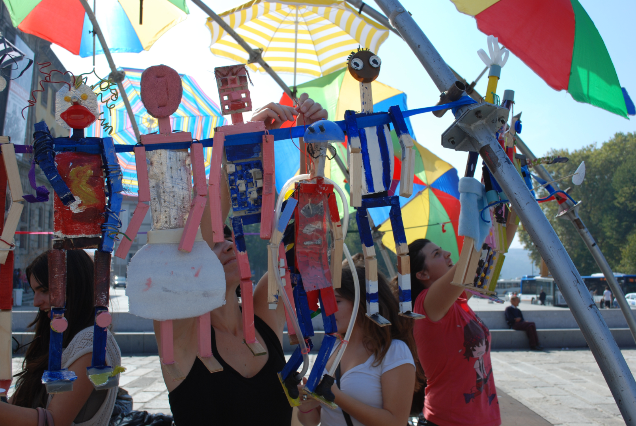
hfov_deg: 49.5
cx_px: 318
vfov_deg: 34.3
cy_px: 213
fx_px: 690
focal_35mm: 39
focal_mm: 26
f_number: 7.1
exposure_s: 1/200
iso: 100
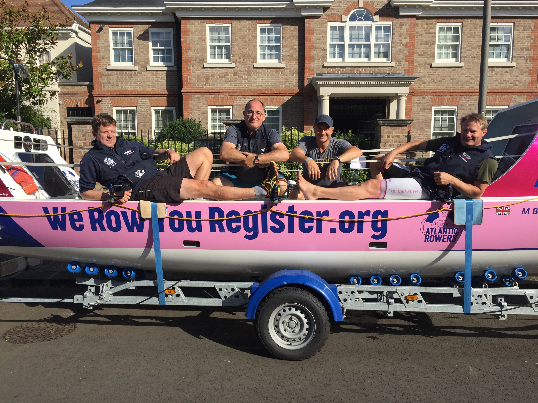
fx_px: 451
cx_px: 269
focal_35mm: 29
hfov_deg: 61.7
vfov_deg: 48.2
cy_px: 202
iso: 32
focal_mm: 4.15
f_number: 2.2
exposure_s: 1/2198
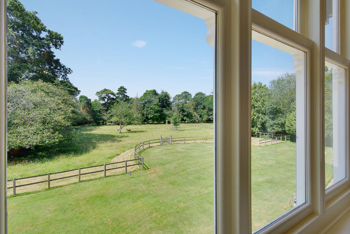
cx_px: 175
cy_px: 117
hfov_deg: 86.9
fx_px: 185
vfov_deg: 64.6
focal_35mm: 19
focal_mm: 13
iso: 100
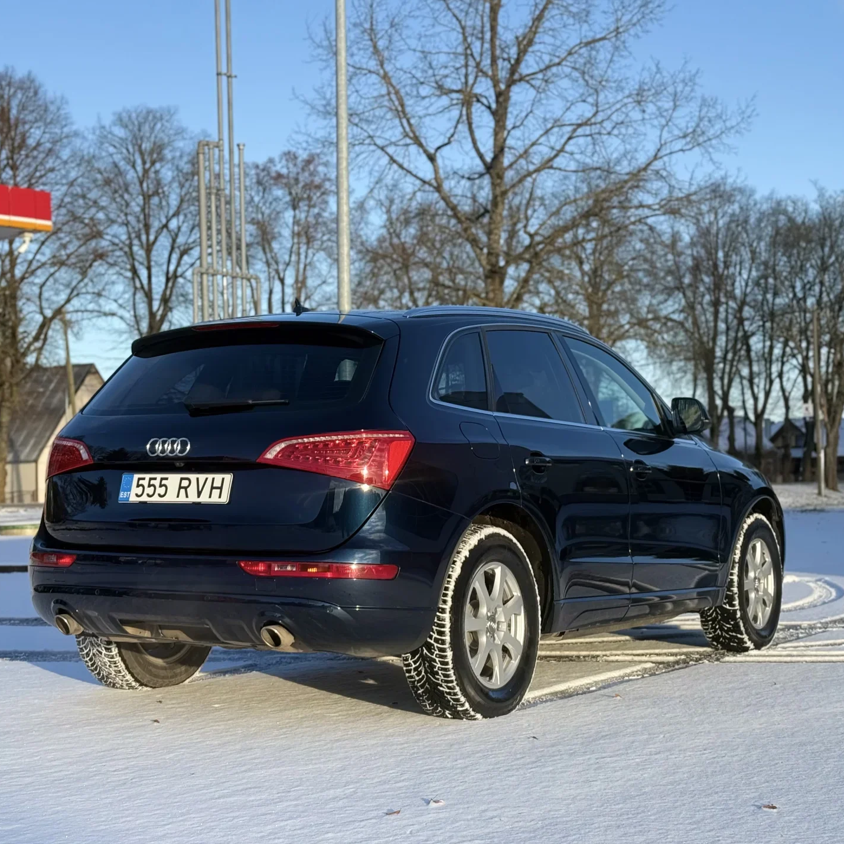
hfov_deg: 30.0
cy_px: 421
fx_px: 1572
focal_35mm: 57
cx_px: 389
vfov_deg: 30.0
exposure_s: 1/1285
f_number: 1.78
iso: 100
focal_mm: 6.76
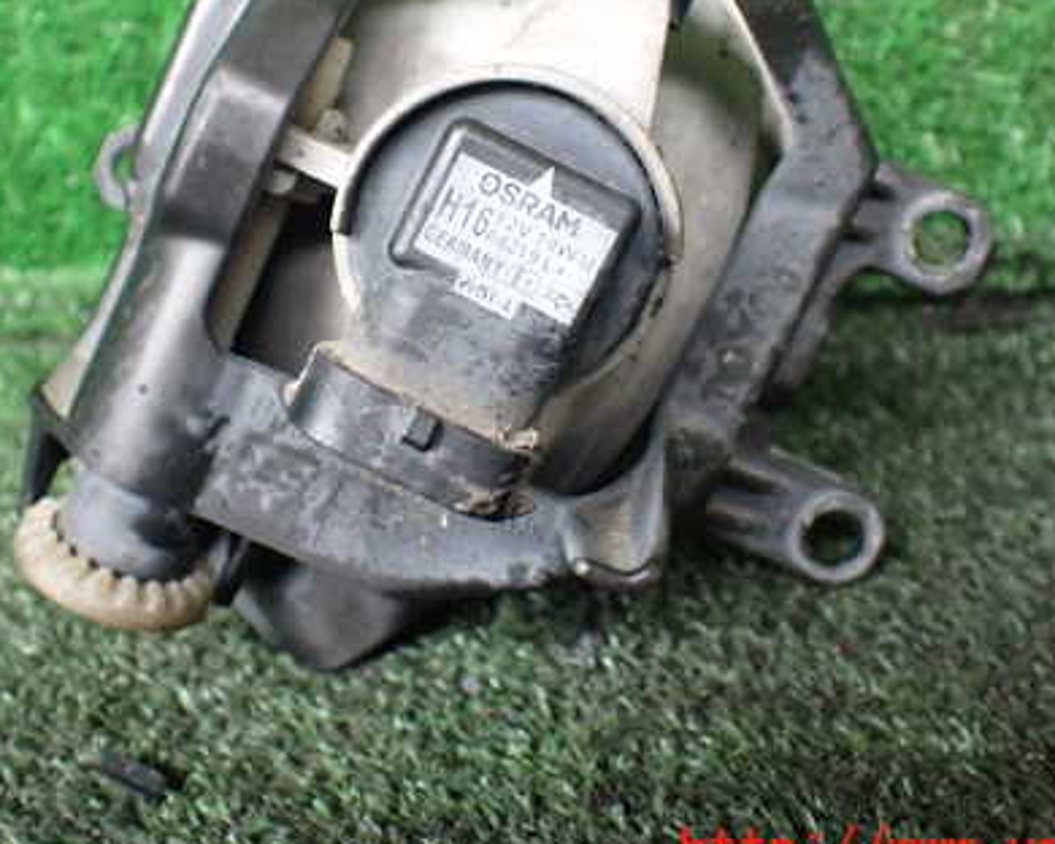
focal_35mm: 45
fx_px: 1405
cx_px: 479
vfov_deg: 33.1
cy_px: 279
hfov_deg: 41.1
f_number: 2.3
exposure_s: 1/60
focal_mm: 5.4
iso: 800
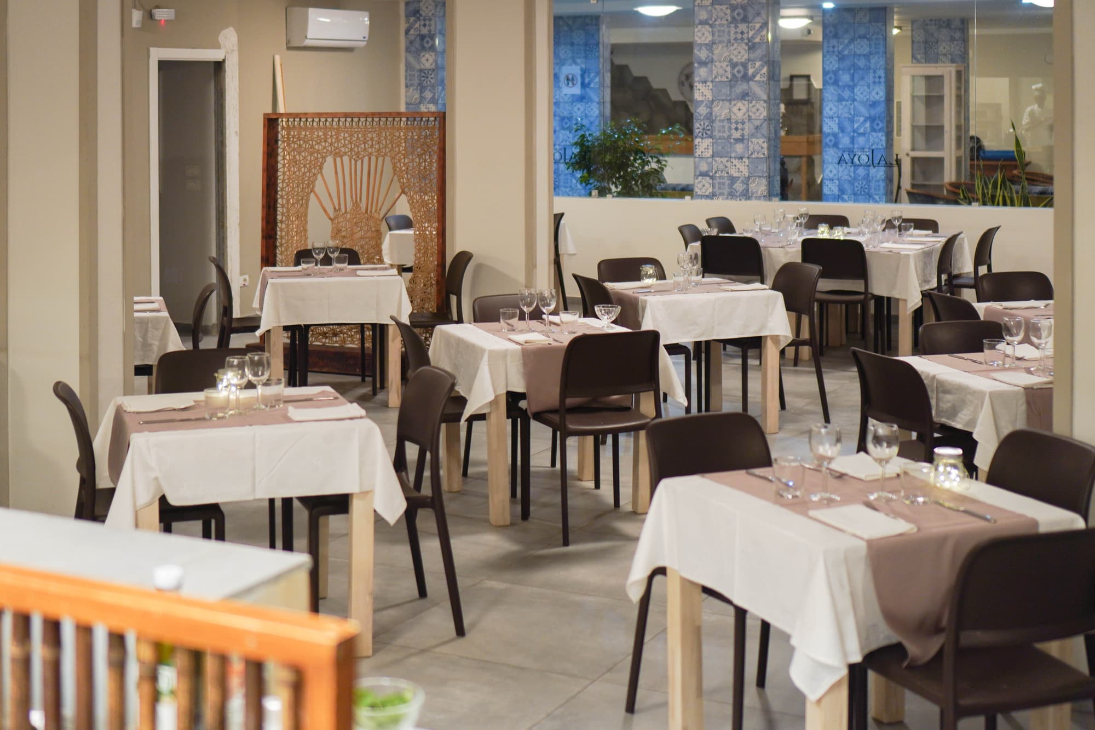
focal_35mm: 52
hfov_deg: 37.9
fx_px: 1597
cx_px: 548
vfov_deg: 25.7
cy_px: 365
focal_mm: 35
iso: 200
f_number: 1.8
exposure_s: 1/50
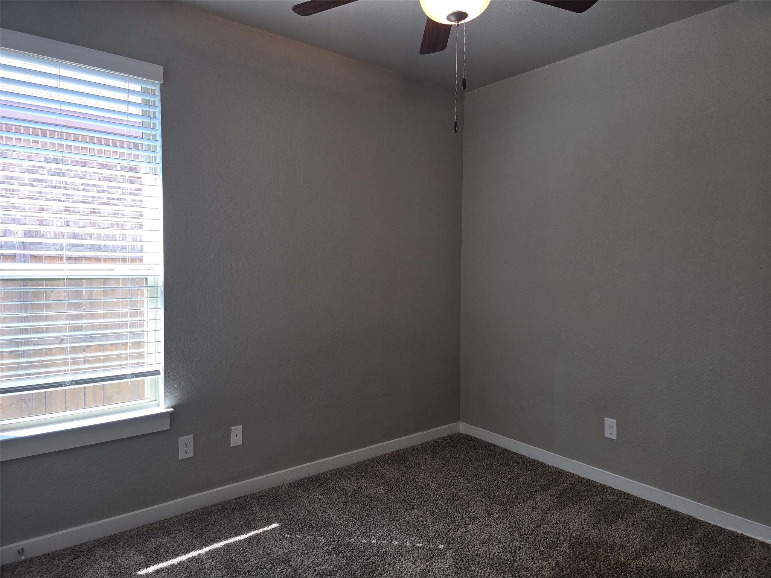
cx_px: 386
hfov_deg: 73.9
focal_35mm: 23
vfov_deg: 58.9
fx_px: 512
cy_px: 289
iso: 50
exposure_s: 1/120
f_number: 1.7
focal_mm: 6.3
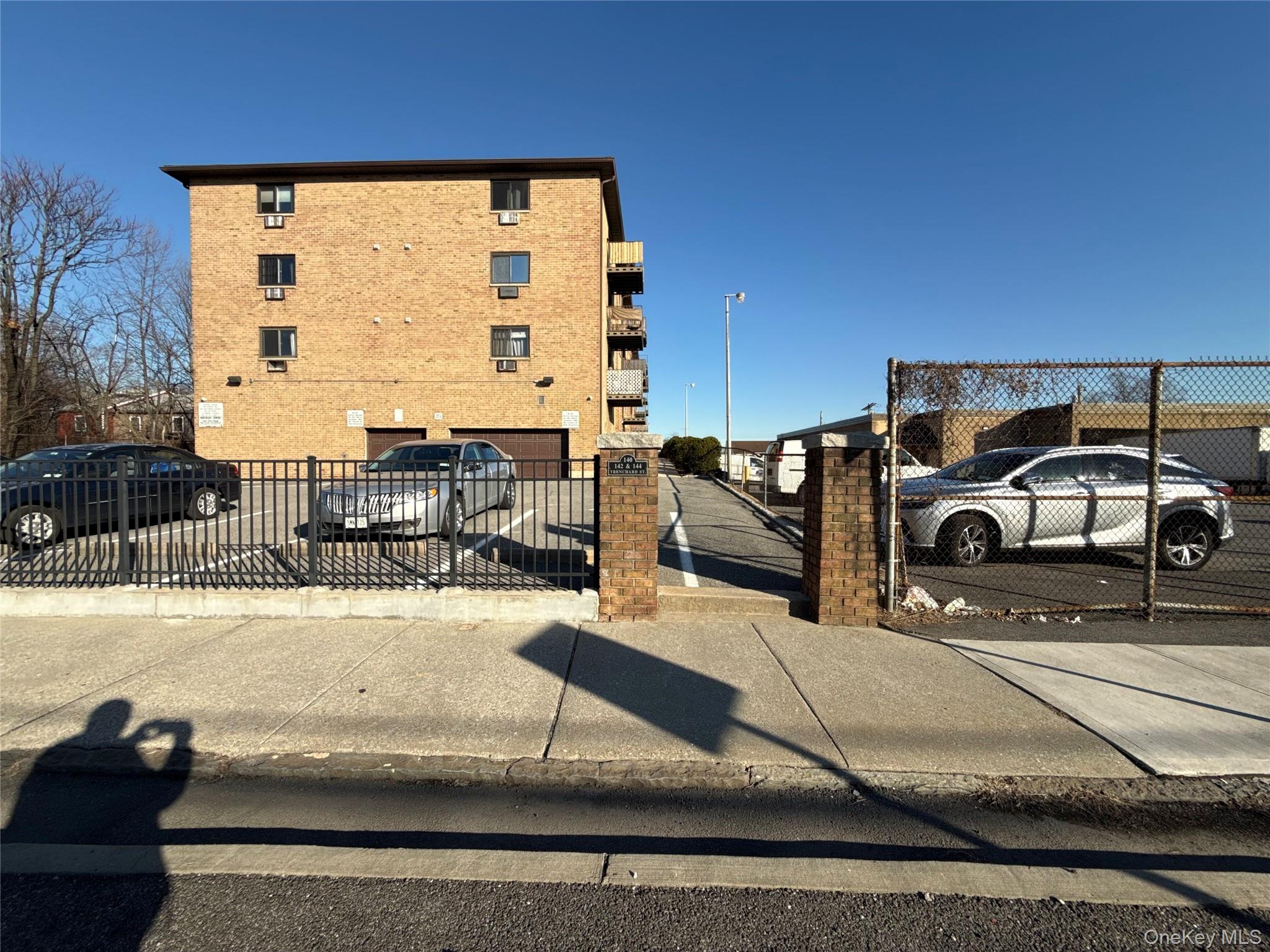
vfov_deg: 85.7
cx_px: 635
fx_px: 514
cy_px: 476
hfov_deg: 102.1
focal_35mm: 14
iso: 50
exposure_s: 1/2024
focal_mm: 2.22
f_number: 2.2
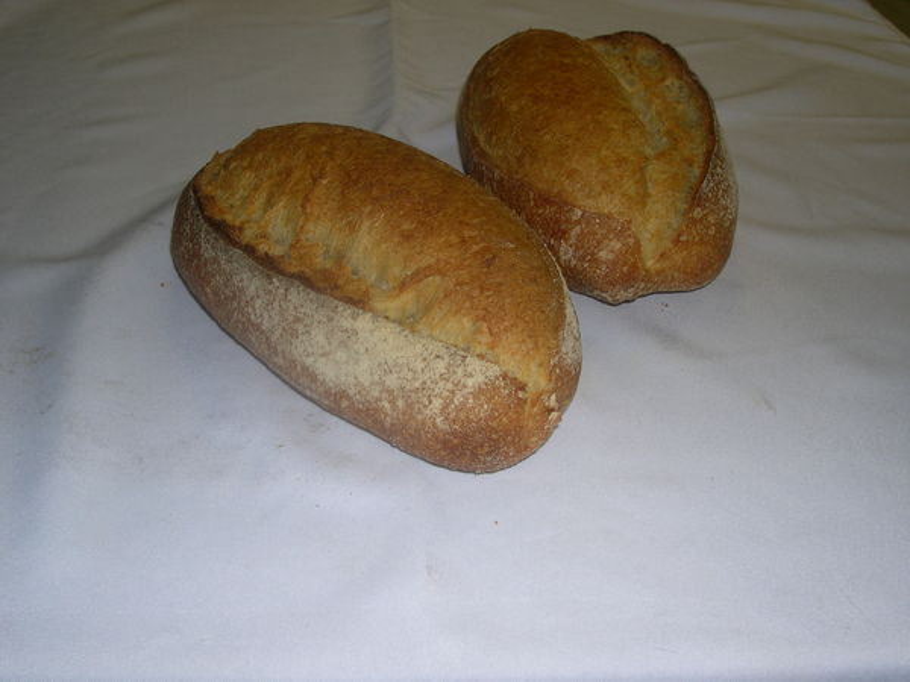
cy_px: 341
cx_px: 455
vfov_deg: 37.7
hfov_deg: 49.0
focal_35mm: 38
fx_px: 999
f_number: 7.6
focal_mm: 8
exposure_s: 1/30
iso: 100
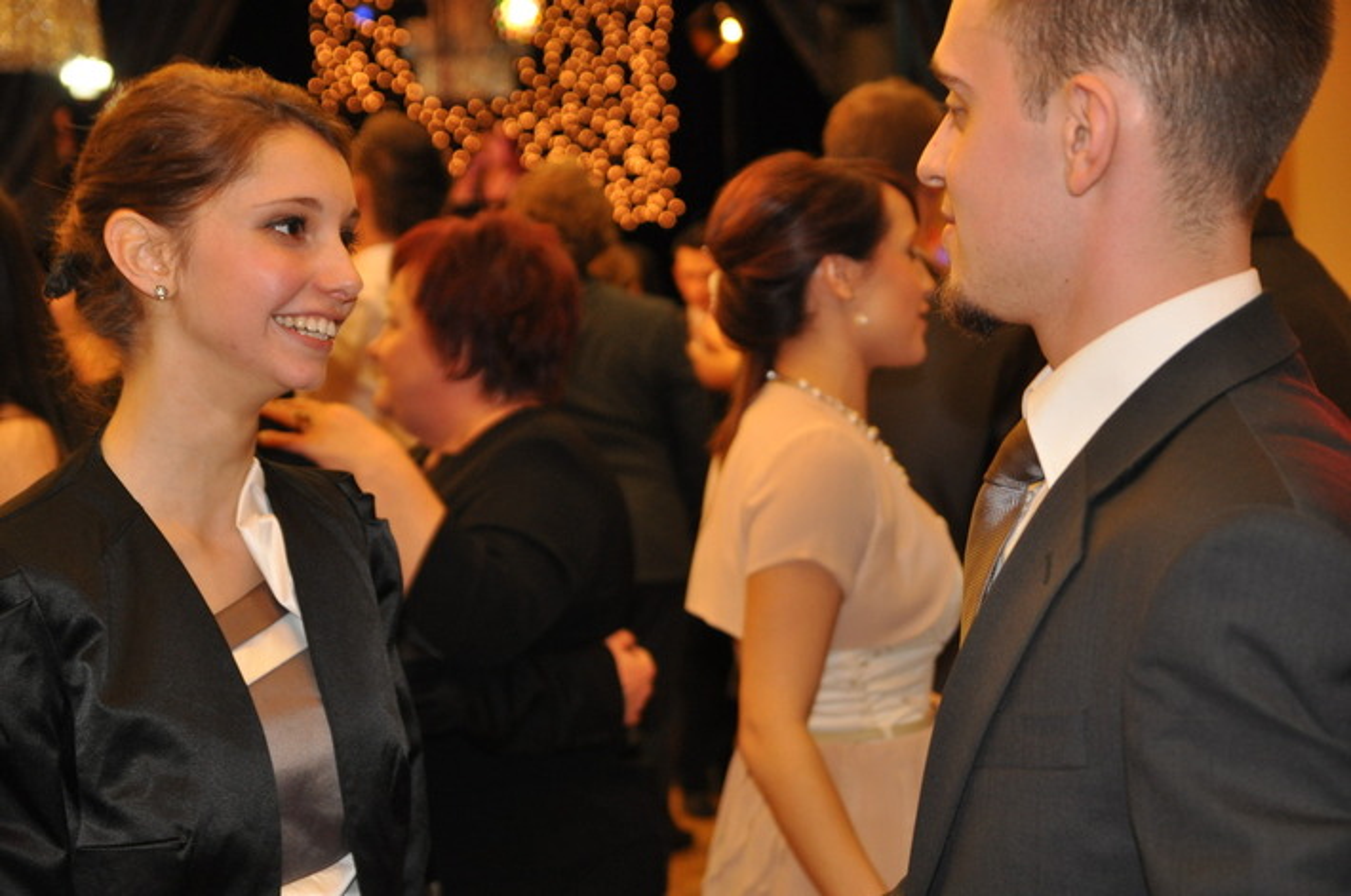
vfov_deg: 19.7
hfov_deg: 29.3
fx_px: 2585
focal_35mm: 69
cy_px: 448
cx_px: 676
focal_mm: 46
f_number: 3.8
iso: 800
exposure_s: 1/60
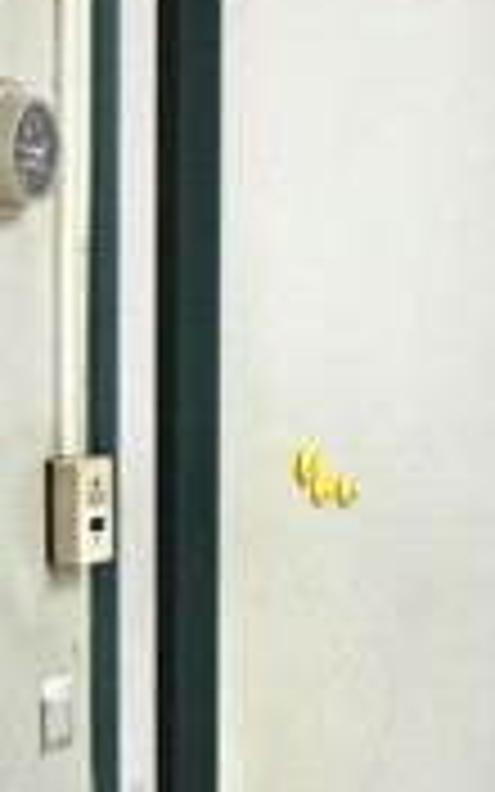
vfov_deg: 14.8
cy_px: 670
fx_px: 3022
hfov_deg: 9.2
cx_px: -144
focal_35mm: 140
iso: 125
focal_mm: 4.15
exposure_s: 1/30
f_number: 2.2
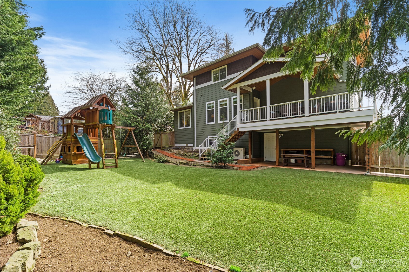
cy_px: 136
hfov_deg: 96.7
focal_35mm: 16
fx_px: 182
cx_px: 204
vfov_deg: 73.7
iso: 160
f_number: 9
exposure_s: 1/25
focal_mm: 16
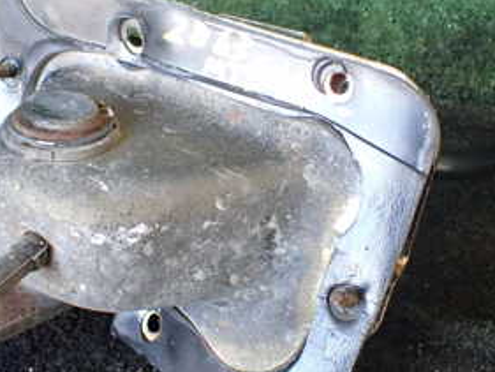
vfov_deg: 22.9
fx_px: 916
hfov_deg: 30.3
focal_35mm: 64
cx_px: 240
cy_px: 167
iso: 640
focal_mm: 5.4
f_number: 2.3
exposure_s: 1/125
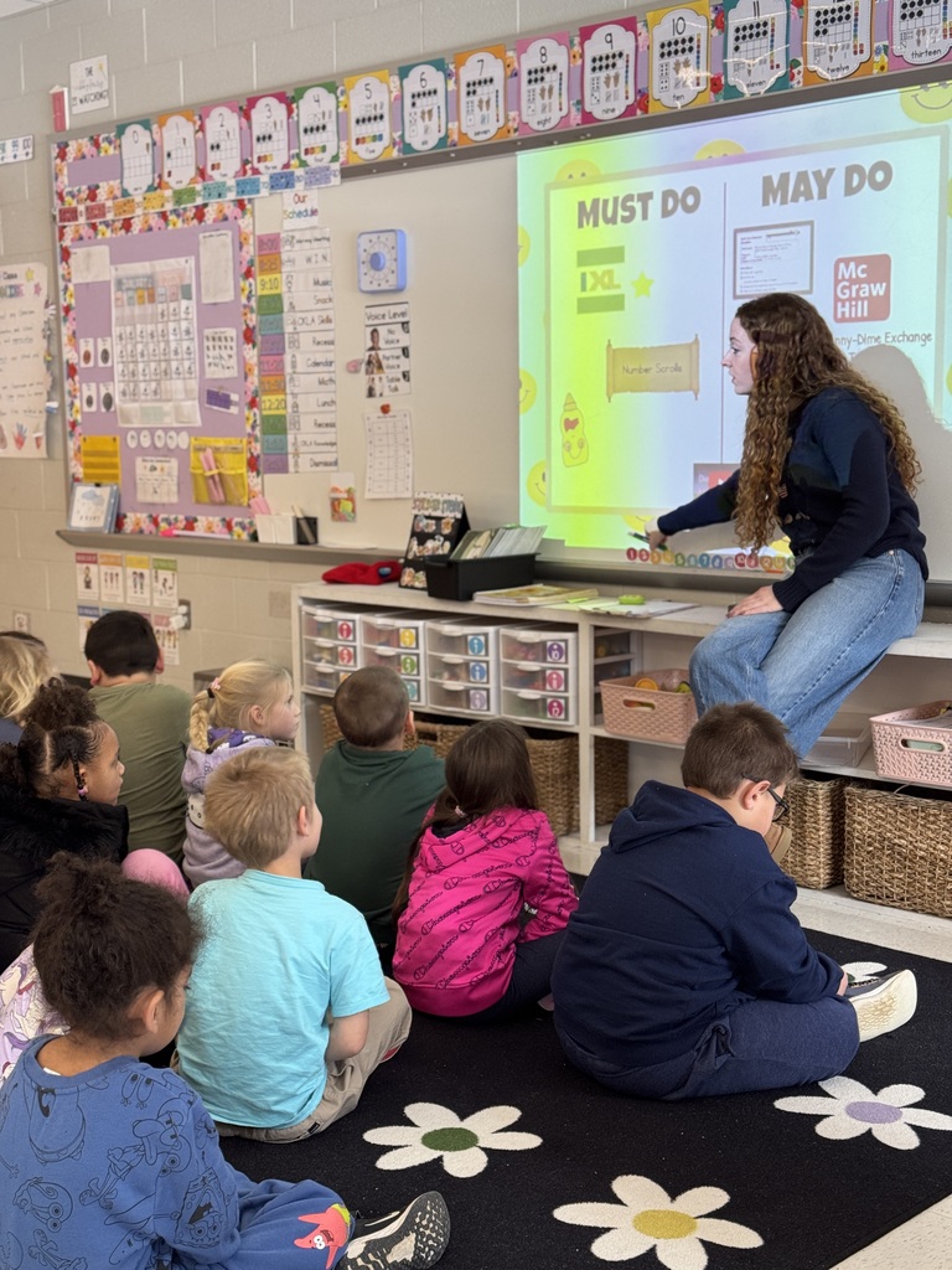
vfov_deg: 39.7
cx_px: 476
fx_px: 1760
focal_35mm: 48
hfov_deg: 30.3
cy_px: 635
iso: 100
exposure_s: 1/60
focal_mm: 6.76
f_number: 1.78
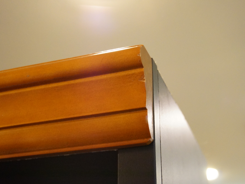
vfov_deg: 25.4
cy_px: 92
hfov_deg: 33.5
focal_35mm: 58
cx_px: 125
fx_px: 407
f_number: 5
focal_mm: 35
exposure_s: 1/30
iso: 3200
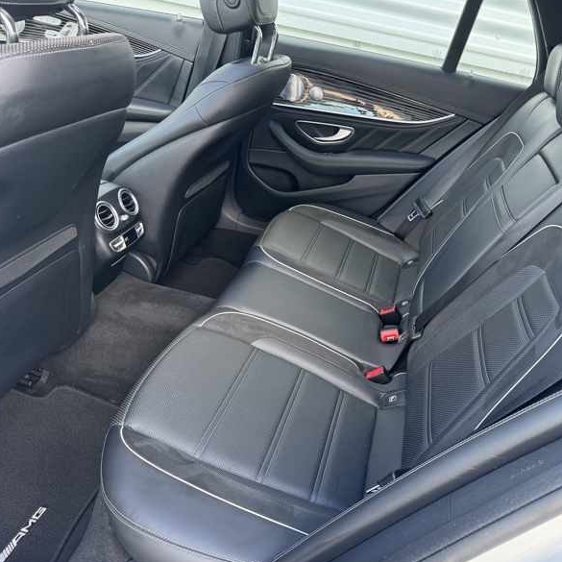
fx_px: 533
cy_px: 280
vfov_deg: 55.6
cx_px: 371
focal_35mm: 29
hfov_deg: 54.6
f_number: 1.78
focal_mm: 6.76
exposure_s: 1/121
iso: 200
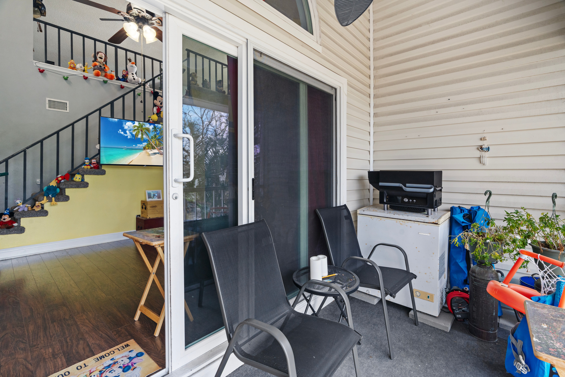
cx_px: 282
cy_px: 188
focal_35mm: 16
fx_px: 251
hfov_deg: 96.7
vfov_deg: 73.7
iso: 800
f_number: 9
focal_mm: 16
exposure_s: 1/30
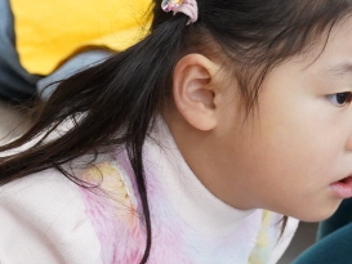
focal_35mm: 275
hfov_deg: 7.2
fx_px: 2798
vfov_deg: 5.4
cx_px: 117
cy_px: -20
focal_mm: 60
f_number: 7.1
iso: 2500
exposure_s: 1/50
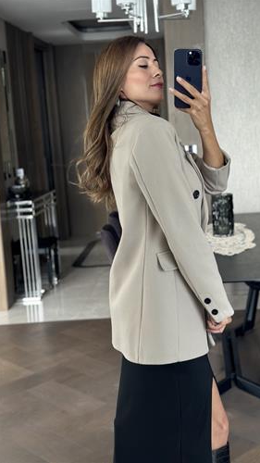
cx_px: 173
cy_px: 230
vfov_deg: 39.2
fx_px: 650
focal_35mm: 53
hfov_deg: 22.5
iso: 200
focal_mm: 6.86
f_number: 1.78
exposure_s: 1/60
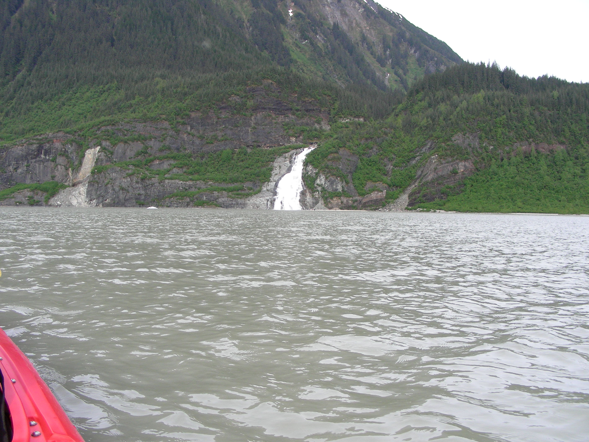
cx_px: 294
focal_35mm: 38
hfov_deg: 49.0
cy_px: 221
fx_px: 647
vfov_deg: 37.7
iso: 50
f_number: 4
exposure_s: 1/340
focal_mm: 6.3
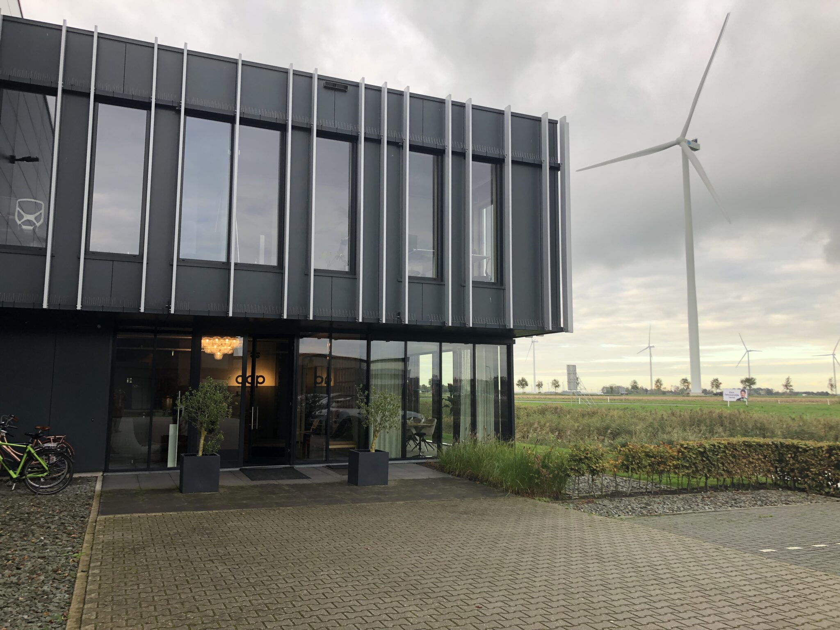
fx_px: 679
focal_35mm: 28
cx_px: 420
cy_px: 315
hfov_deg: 63.4
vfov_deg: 49.7
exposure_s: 1/120
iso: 20
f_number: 1.8
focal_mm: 3.99
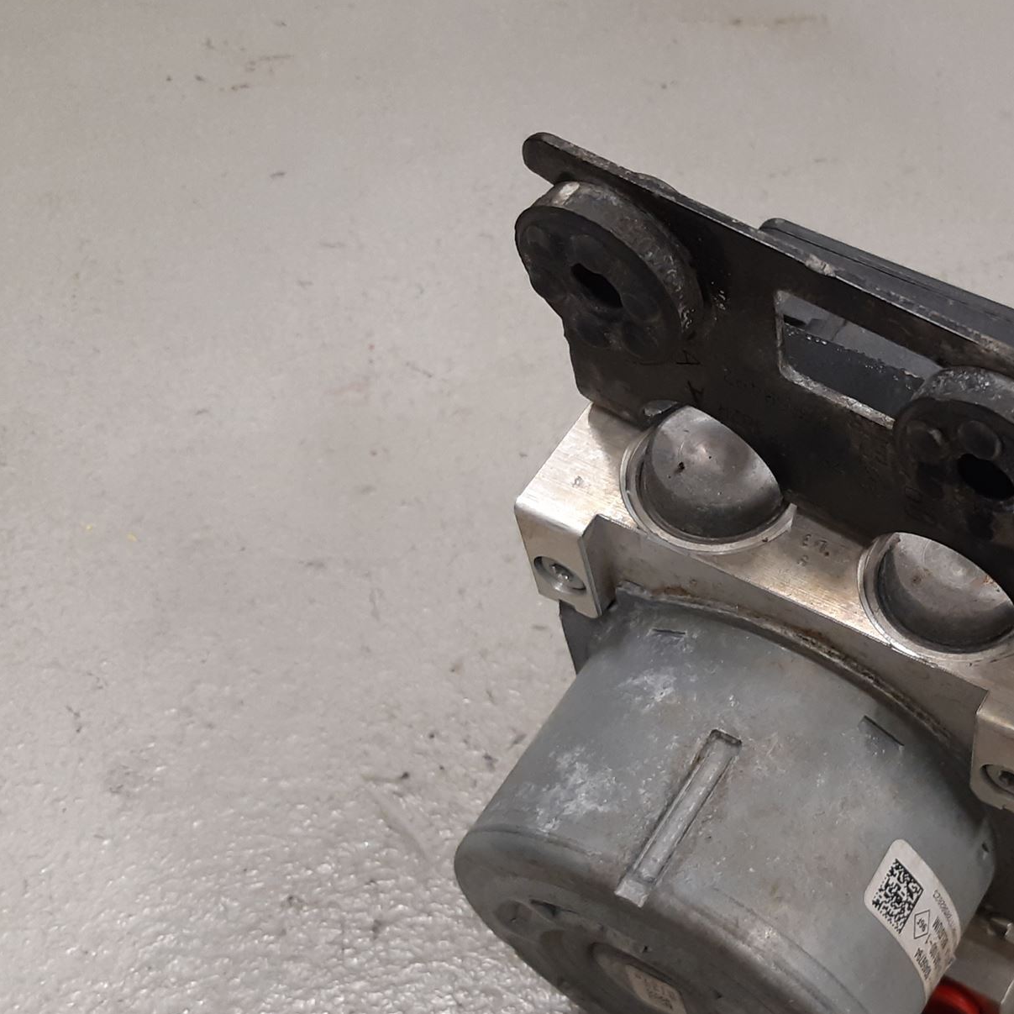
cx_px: 832
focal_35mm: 39
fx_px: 1293
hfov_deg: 40.8
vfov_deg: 42.6
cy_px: 623
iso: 125
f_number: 1.7
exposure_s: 1/50
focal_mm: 3.93
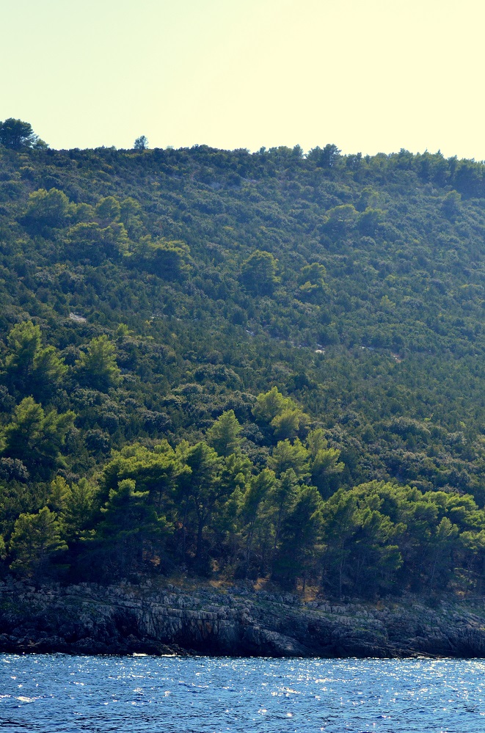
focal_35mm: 105
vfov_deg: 19.5
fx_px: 2133
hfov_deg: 13.0
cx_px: 242
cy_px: 366
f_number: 4.5
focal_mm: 70
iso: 1250
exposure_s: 1/8000
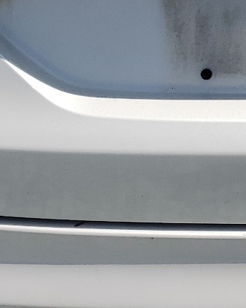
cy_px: 31
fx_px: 892
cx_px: 257
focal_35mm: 98
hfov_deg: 15.4
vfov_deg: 19.2
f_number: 1.5
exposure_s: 1/10000
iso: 50
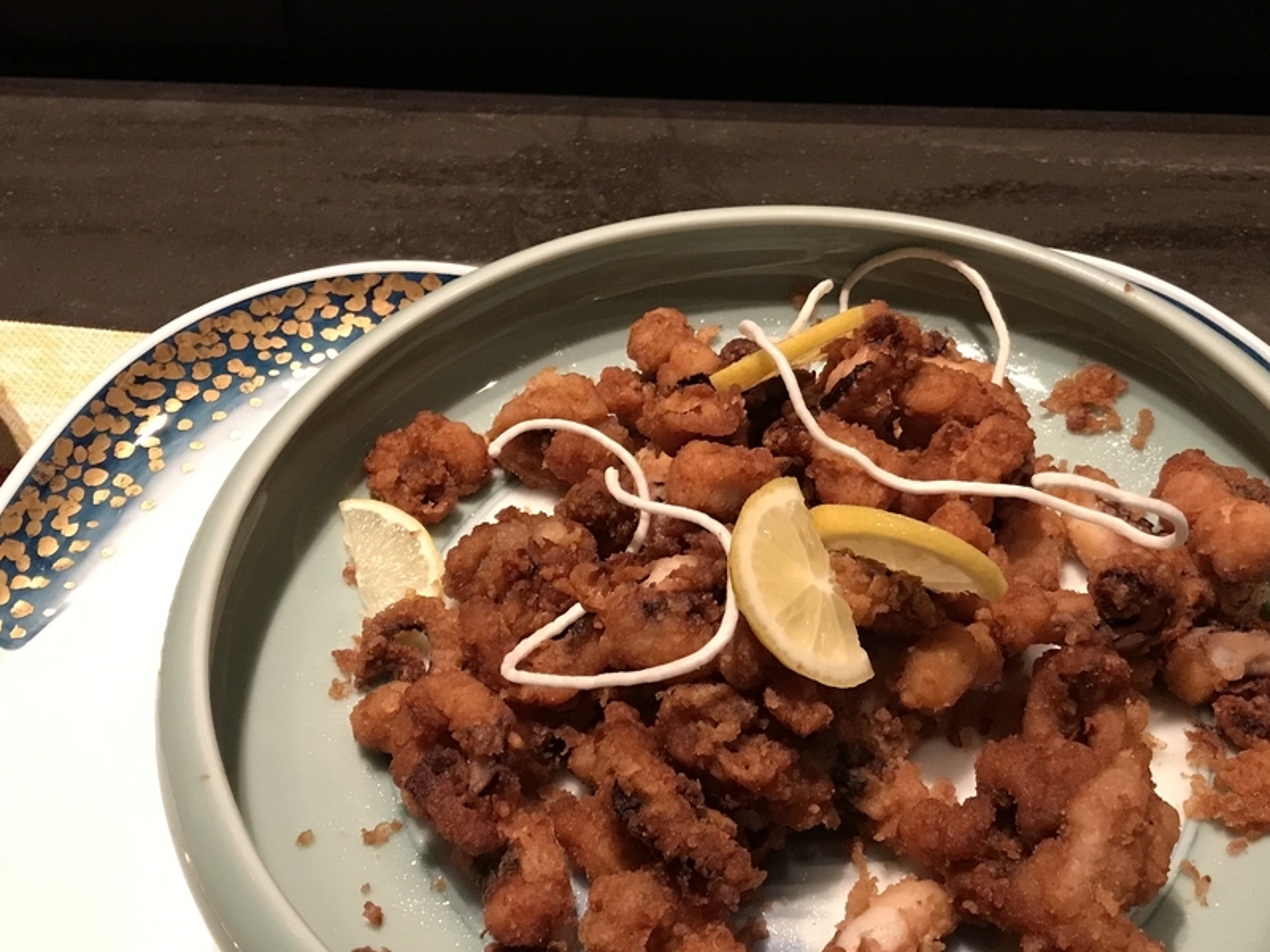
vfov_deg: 34.3
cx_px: 706
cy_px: 413
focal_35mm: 42
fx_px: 1541
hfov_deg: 44.7
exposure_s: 1/16
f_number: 1.8
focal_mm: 3.99
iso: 100
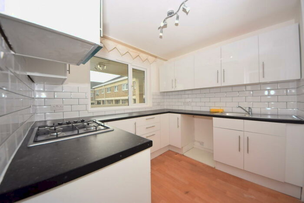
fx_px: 165
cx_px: 152
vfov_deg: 63.2
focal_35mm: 20
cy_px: 102
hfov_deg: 85.4
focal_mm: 13
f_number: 5.6
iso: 100
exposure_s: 1/125
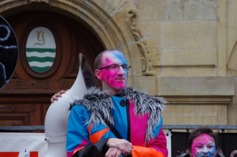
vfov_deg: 7.0
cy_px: 78
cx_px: 118
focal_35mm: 195
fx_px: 1281
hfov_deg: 10.6
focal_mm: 130
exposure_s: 1/200
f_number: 10
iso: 800
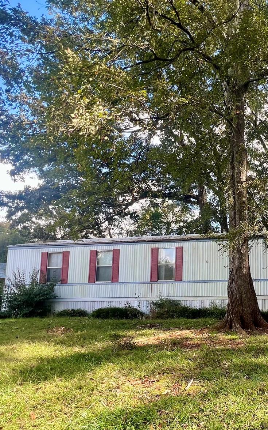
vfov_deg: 74.0
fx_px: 280
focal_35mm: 24
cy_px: 257
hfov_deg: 41.9
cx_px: 286
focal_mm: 1.57
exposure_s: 1/106
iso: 32
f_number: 1.8
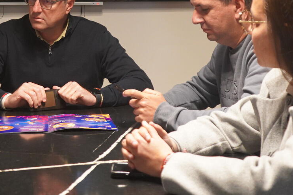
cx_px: 48
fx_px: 651
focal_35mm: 80
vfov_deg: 16.9
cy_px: 40
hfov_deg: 24.9
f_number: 4
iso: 3200
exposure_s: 1/160
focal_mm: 31
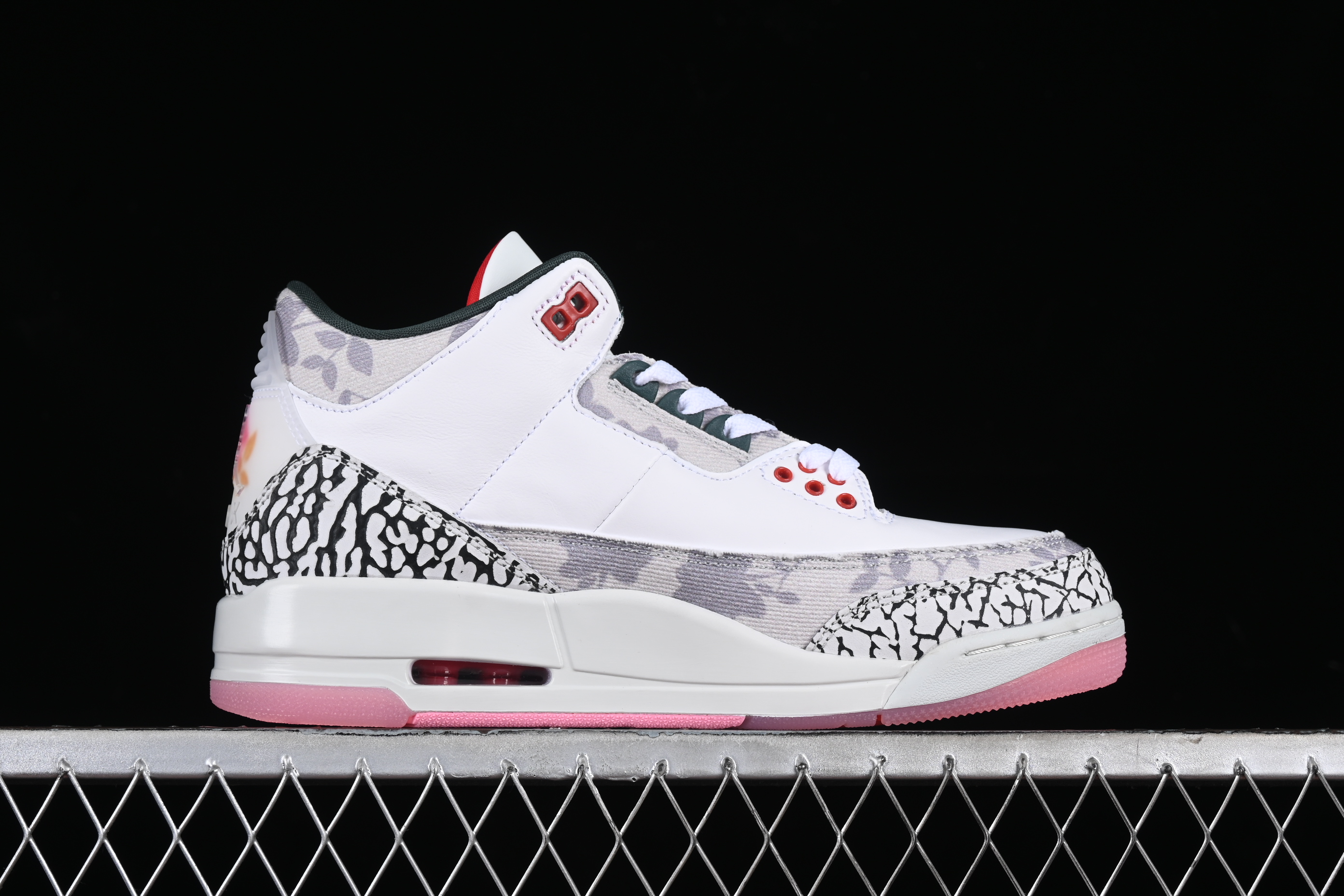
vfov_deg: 18.2
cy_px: 448
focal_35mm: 75
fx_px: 2800
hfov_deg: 27.0
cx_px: 672
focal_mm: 50
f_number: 8
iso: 160
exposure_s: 1/100
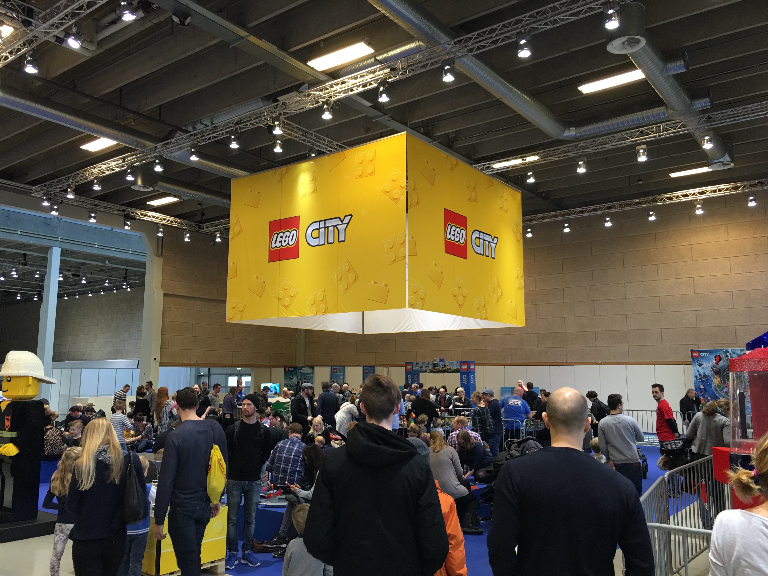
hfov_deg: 61.7
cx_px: 384
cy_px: 288
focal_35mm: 29
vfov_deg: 48.2
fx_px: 643
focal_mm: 4.15
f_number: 2.2
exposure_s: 1/17
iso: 64
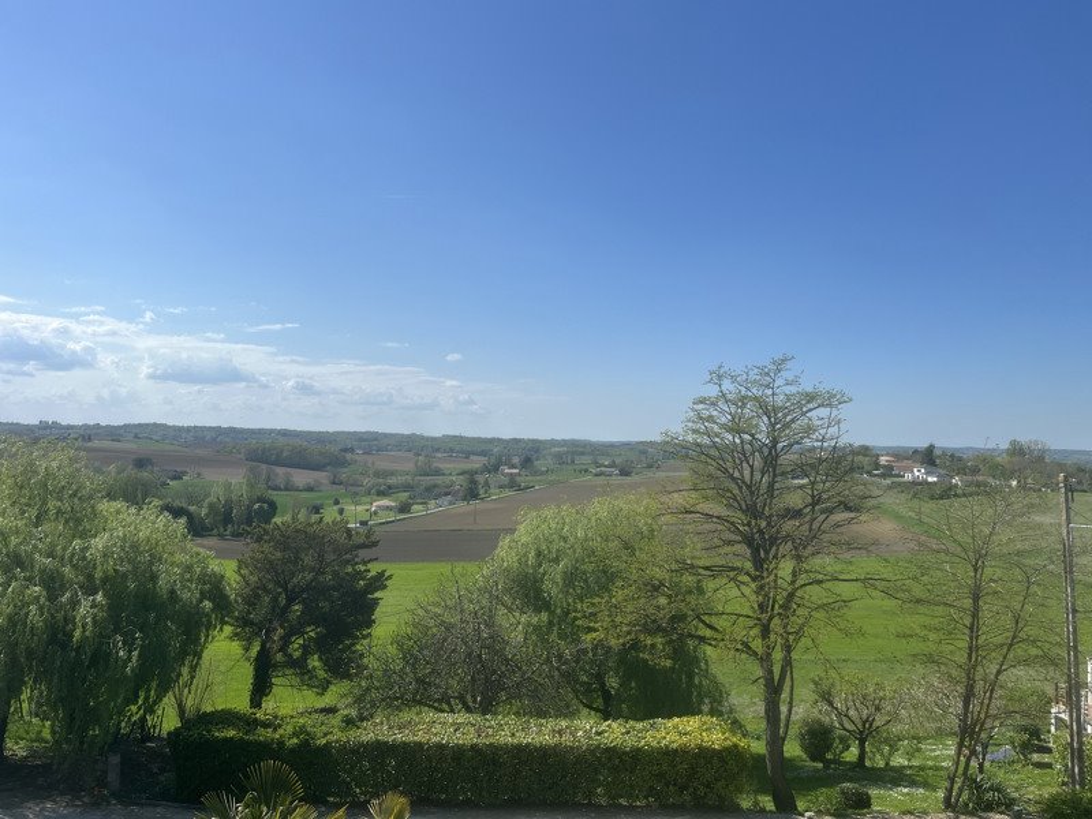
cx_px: 546
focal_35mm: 26
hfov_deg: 67.3
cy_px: 410
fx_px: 820
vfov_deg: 53.1
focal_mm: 5.1
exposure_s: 1/5076
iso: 50
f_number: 1.6
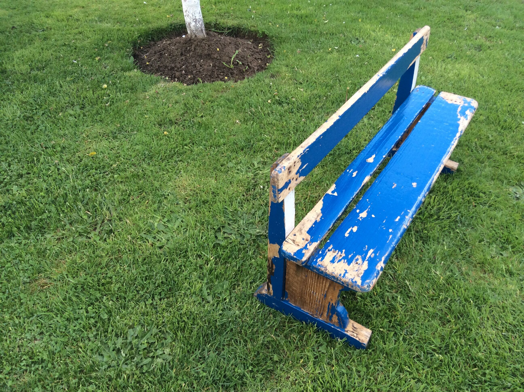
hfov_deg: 56.9
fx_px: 484
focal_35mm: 32
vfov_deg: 44.1
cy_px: 196
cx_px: 262
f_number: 2.4
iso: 32
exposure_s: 1/131
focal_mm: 3.3
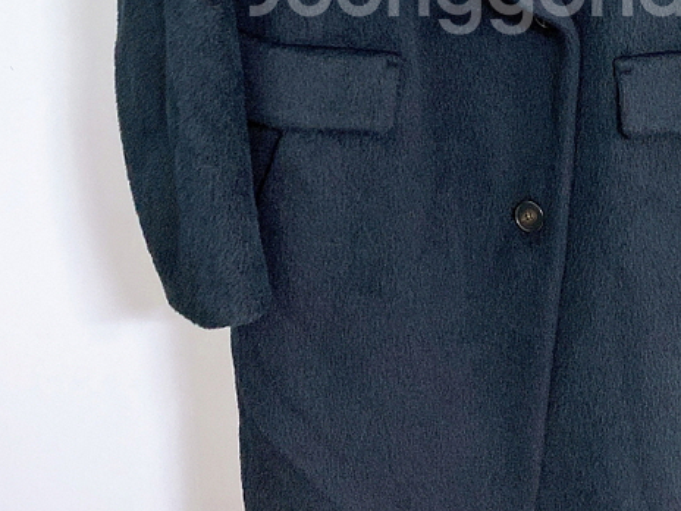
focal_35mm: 56
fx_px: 1102
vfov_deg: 24.8
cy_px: -8
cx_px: 505
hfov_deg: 33.7
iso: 250
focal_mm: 4.25
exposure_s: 1/60
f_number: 1.8
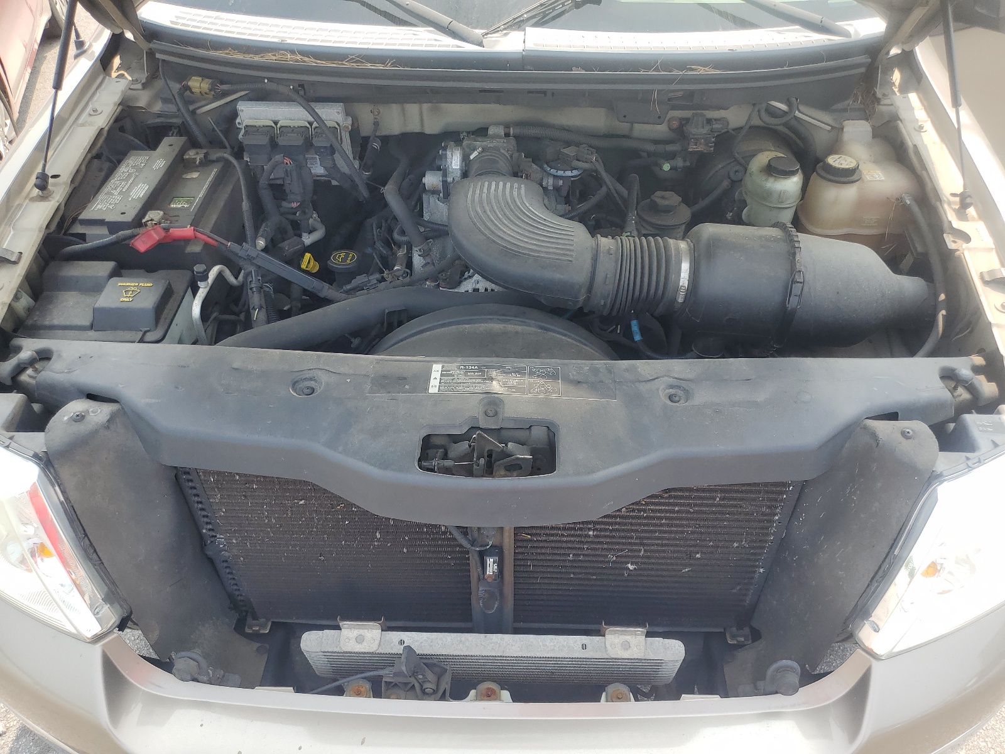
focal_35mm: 26
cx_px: 502
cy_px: 377
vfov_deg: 53.1
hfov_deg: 67.3
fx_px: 755
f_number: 1.5
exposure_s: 1/556
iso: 50
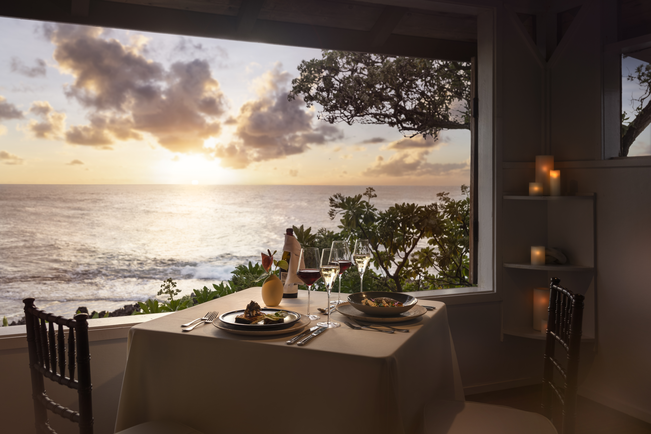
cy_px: 217
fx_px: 579
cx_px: 326
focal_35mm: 32
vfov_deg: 41.1
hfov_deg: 58.7
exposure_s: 1/50
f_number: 5.6
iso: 100
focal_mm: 32
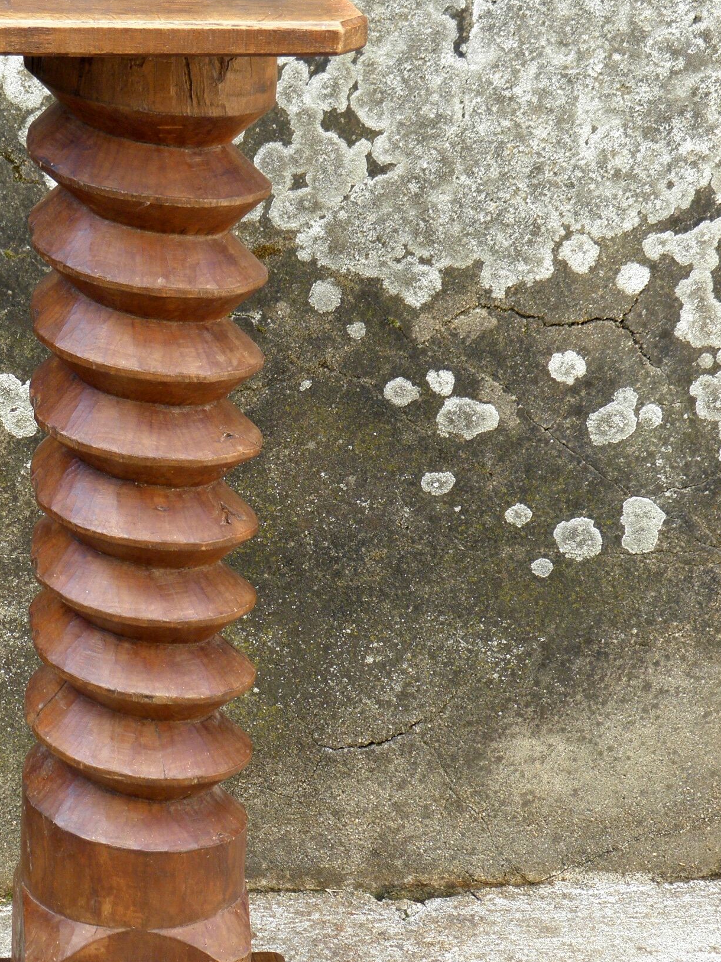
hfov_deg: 13.8
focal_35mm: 107
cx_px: 160
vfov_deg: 18.4
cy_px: 536
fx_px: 2972
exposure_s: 1/50
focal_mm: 12.2
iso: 125
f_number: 4.3
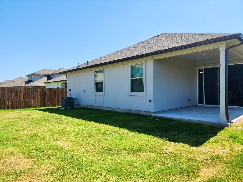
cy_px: 91
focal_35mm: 23
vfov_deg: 58.9
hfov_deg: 73.9
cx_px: 122
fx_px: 161
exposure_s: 1/714
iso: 50
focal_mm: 6.4
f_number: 1.8
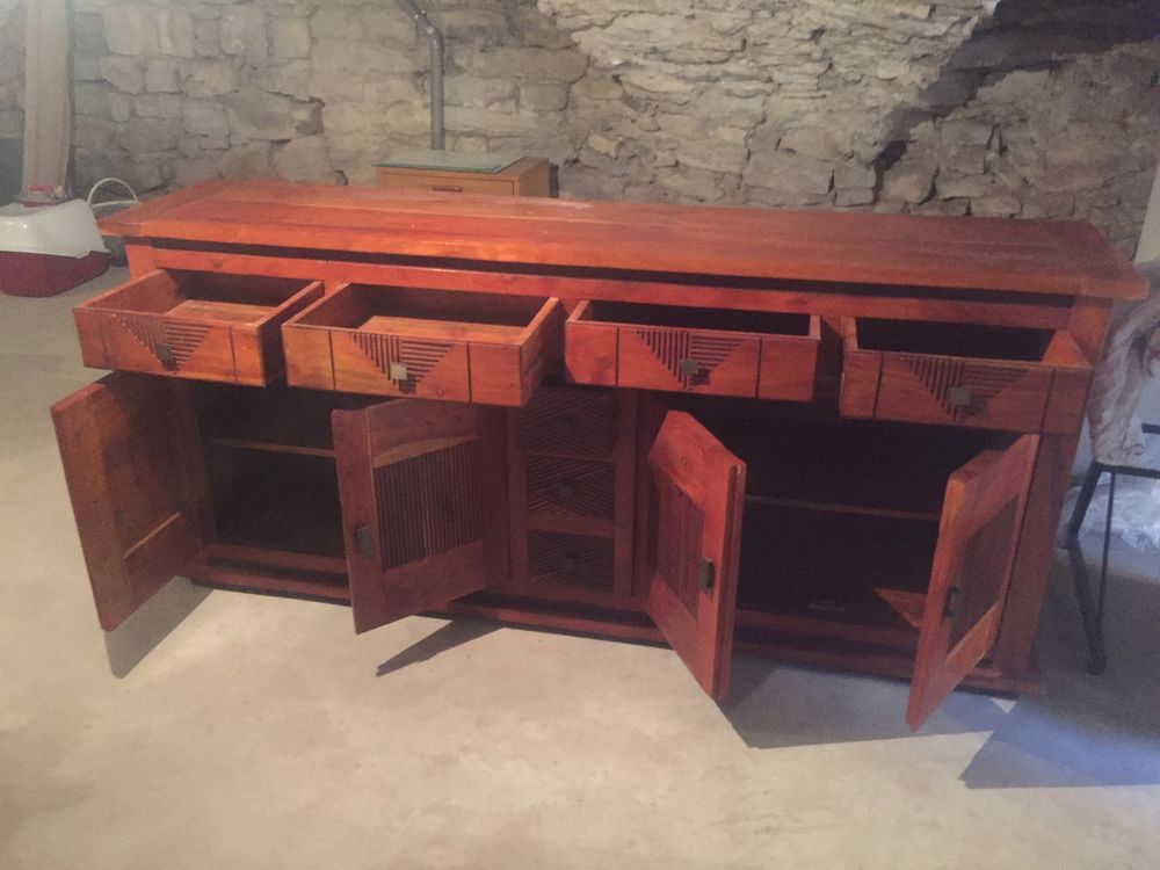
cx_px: 580
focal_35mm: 29
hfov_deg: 61.7
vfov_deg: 48.2
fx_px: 972
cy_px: 435
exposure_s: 1/17
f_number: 2.2
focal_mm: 4.15
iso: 640
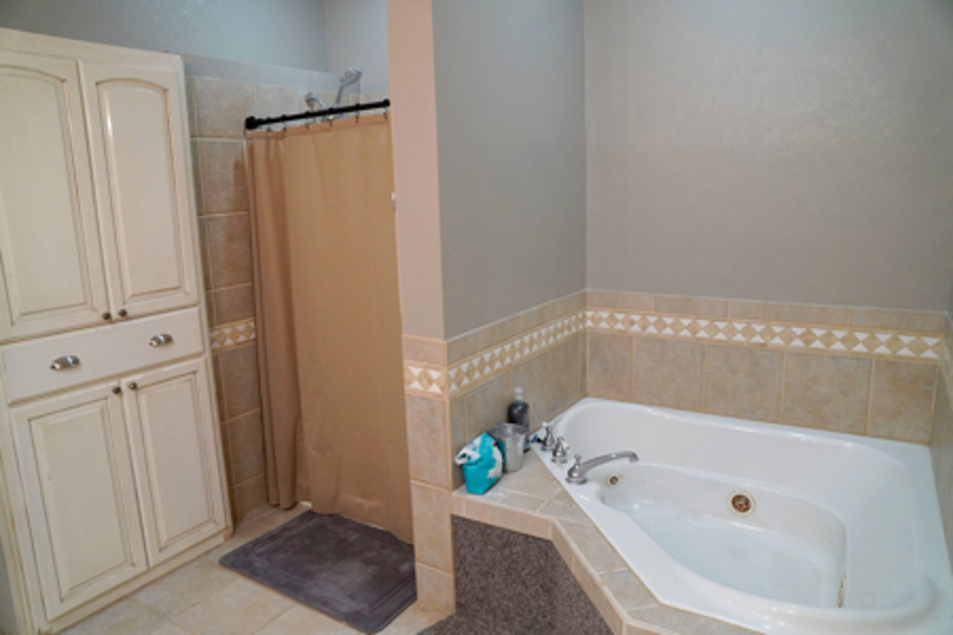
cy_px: 318
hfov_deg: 73.7
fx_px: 635
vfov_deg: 53.1
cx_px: 476
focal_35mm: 24
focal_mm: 16
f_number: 4
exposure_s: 1/160
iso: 1600
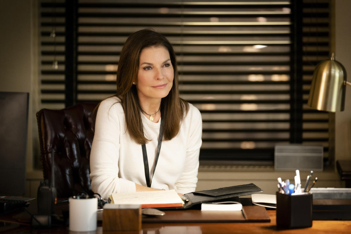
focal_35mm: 144
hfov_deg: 14.3
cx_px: 176
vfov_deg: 9.5
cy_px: 117
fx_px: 1404
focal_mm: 144
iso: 5000
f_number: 2.8
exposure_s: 1/160
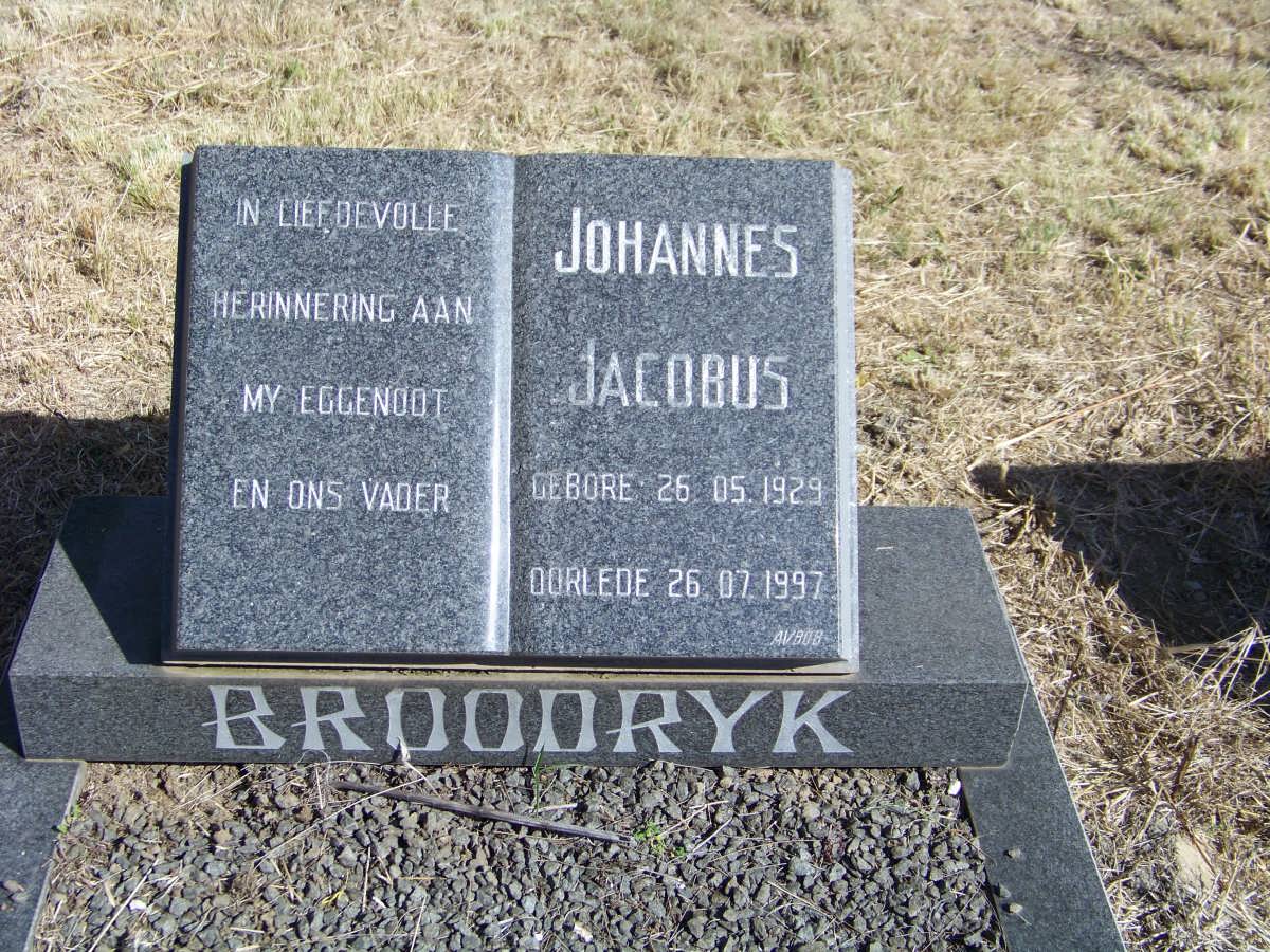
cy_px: 476
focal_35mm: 49
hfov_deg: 38.9
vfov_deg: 29.7
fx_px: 1798
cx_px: 635
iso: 64
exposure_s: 1/800
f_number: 2.8
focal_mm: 7.6
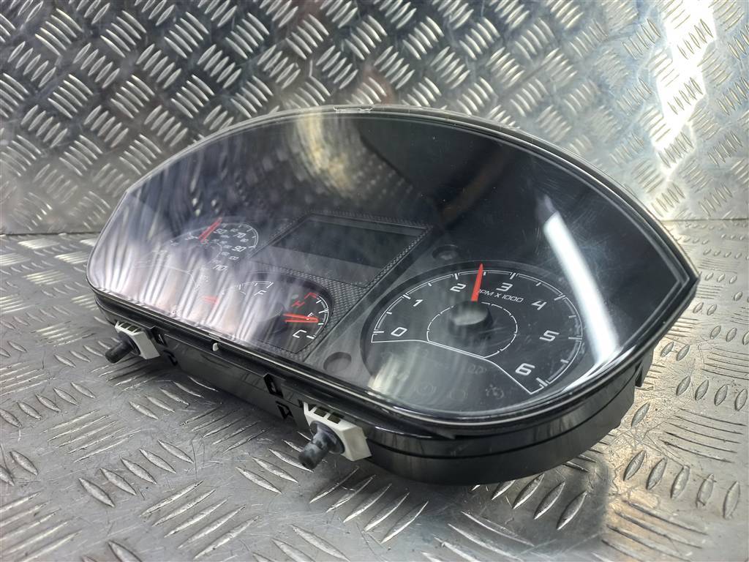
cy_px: 281
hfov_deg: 69.4
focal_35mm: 25
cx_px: 374
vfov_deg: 54.9
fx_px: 541
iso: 80
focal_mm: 4.6
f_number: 1.8
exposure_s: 1/50
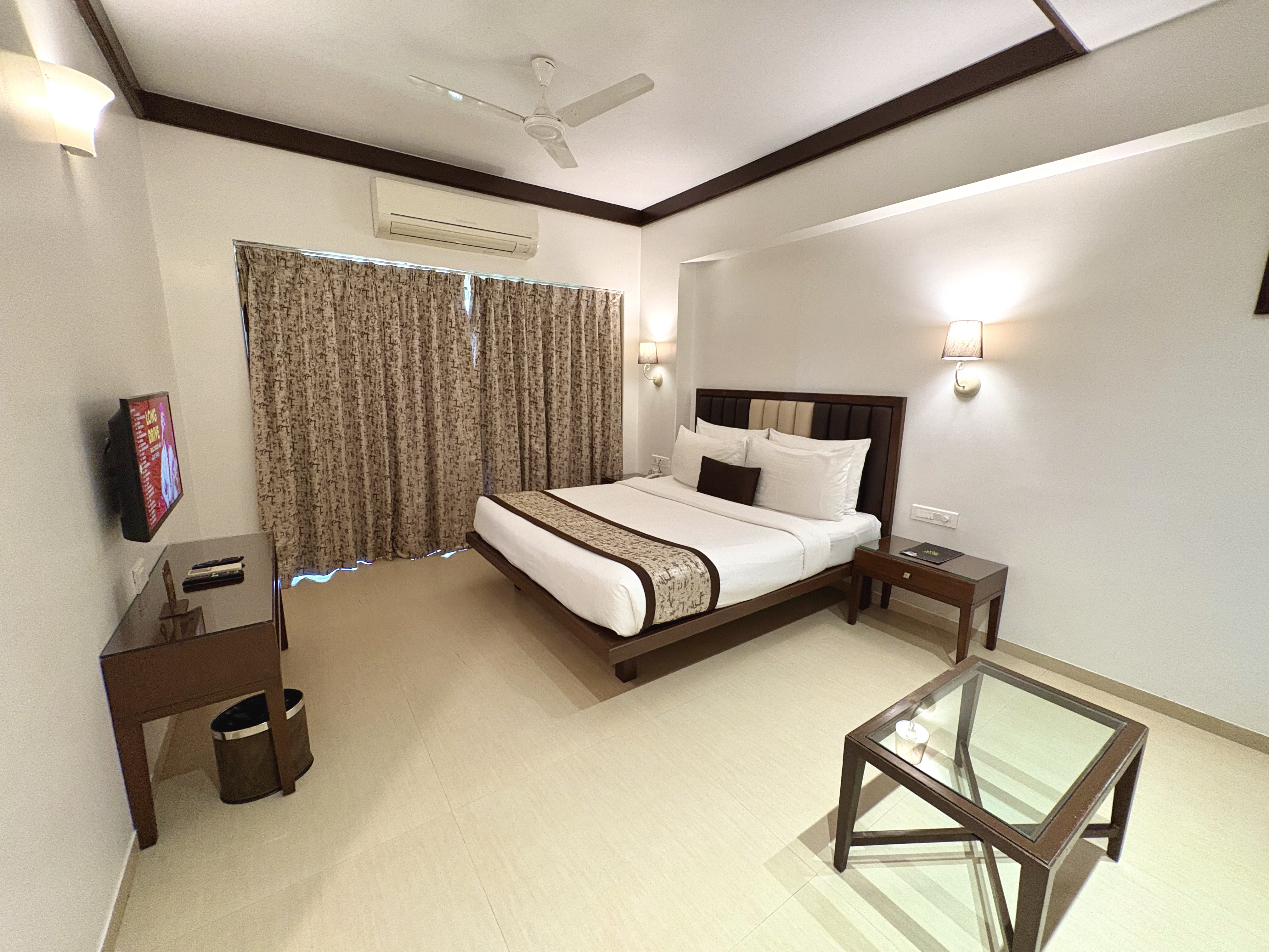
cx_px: 634
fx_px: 513
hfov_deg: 102.1
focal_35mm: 14
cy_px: 476
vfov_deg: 85.7
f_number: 2.2
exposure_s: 1/50
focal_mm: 2.22
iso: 400
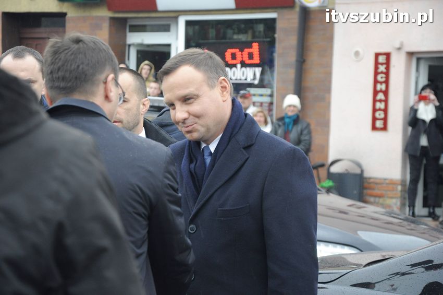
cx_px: 222
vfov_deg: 12.2
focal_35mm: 112
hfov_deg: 18.2
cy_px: 148
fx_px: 1383
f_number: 5.3
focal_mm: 75
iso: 800
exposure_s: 1/160
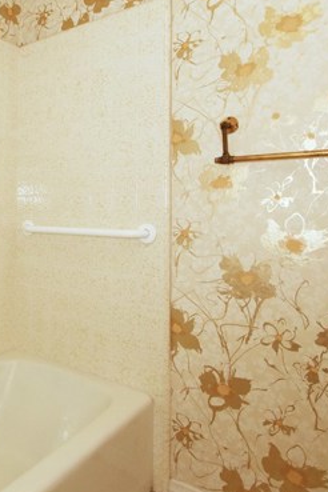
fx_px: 355
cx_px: 54
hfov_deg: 46.3
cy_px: 213
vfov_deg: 69.1
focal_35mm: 26
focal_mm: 10
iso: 1000
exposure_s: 1/100
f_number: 11
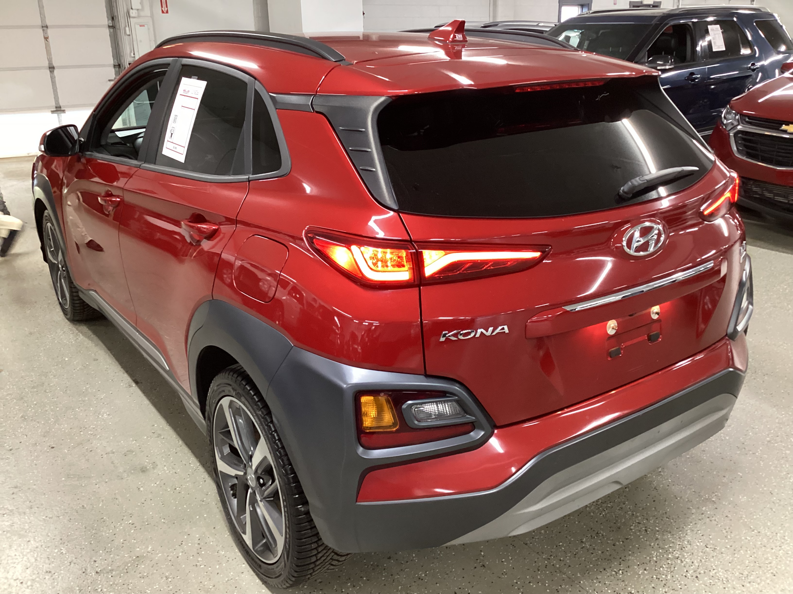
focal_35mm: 31
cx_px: 396
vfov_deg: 45.4
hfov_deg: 58.4
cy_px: 297
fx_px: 710
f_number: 2.4
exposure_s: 1/30
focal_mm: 3.3
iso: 320
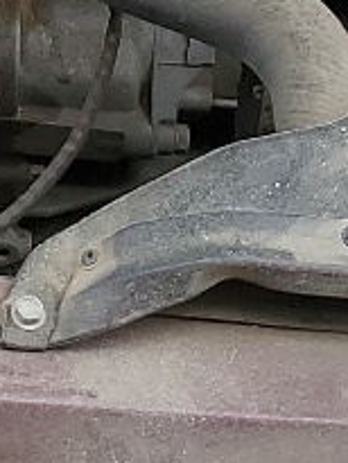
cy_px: -305
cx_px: -301
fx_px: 2718
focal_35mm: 203
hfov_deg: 7.1
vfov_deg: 9.4
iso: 50
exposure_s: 1/435
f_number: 1.5
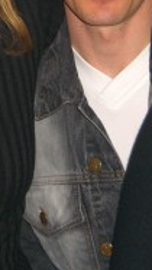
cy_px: 38
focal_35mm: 133
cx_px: 77
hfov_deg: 9.1
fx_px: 954
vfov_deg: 16.0
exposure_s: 1/60
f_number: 2.8
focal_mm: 7.9
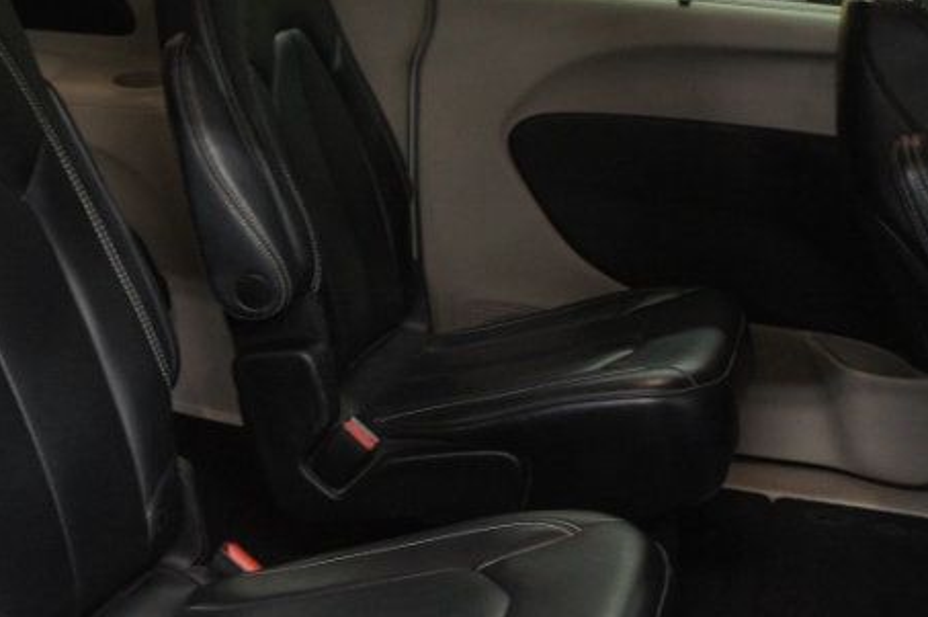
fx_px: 1571
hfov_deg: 32.8
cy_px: 298
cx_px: 387
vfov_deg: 22.2
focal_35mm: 61
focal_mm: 18
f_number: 3.5
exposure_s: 1/30
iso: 800
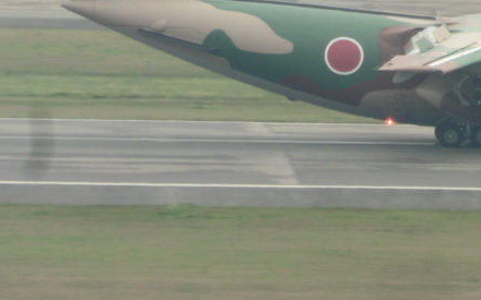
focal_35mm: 1125
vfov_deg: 1.2
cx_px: 459
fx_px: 14747
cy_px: 47
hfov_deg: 1.9
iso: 100
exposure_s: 1/200
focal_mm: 81.7
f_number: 6.3
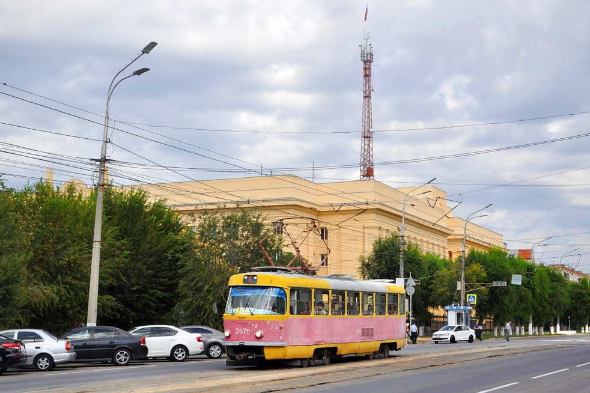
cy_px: 226
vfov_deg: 24.6
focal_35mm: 55
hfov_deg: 36.3
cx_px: 308
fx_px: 901
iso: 200
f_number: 8
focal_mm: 30
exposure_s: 1/500
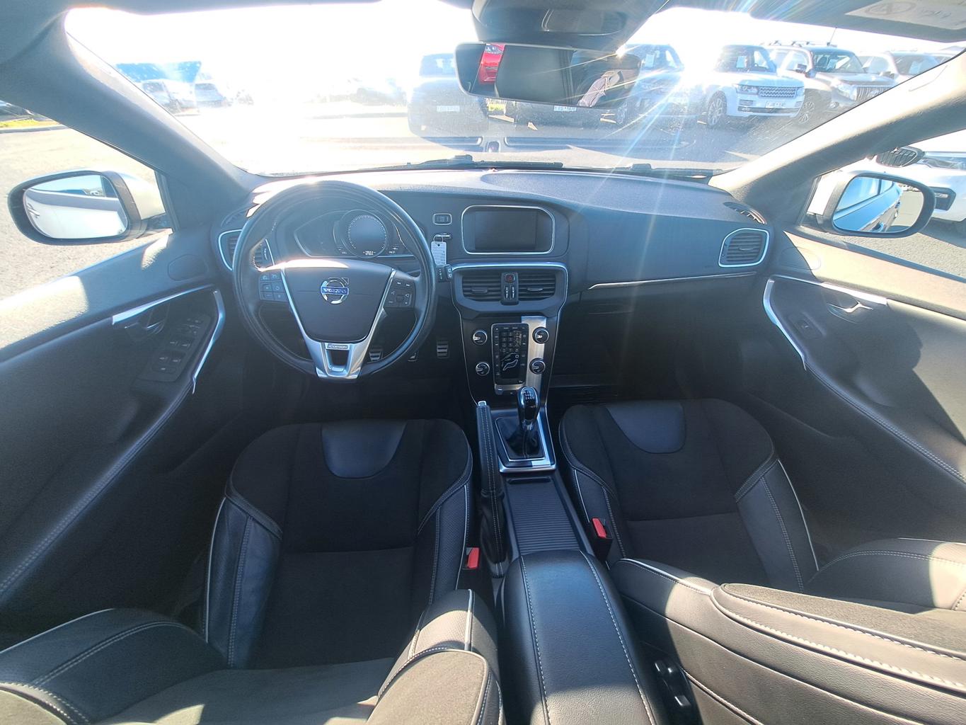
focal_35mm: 13
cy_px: 362
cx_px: 483
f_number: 2.2
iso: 50
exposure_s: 1/110
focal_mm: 1.74
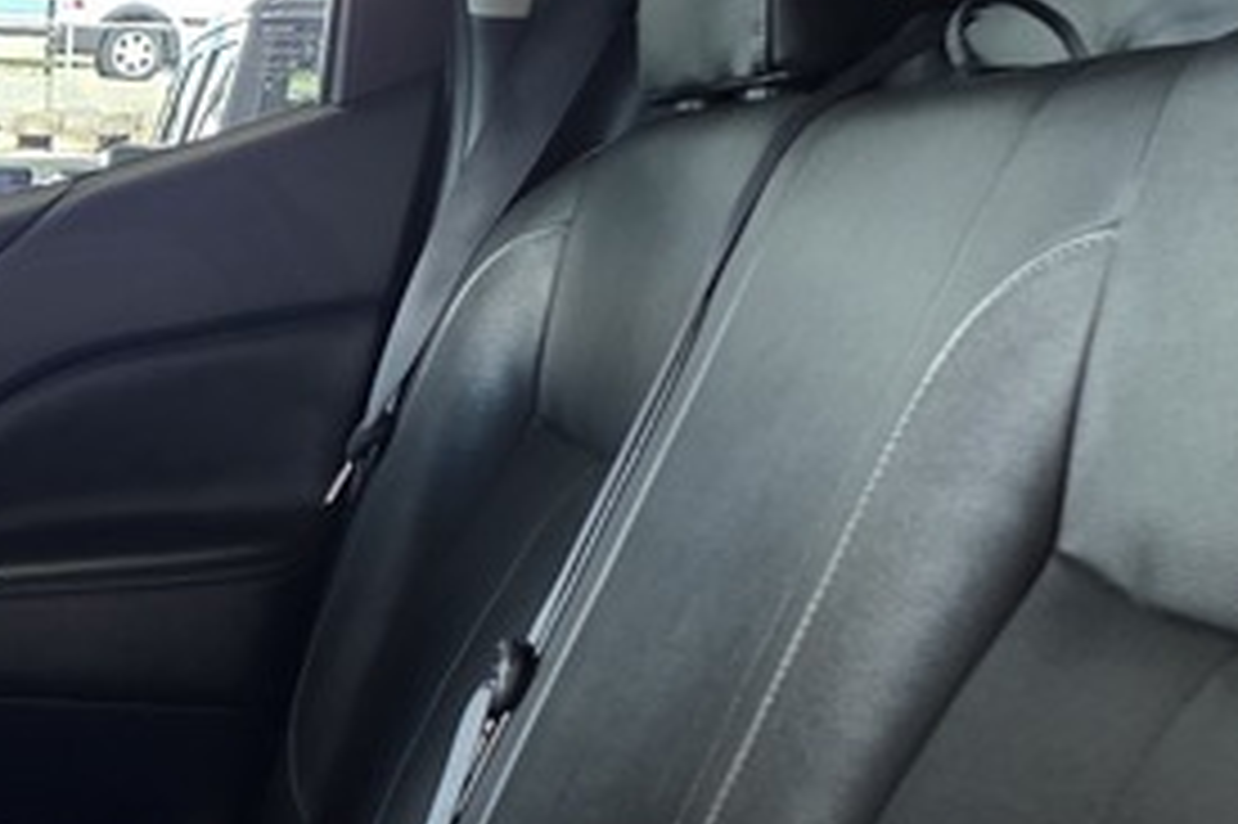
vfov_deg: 15.2
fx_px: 3059
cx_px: -207
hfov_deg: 21.4
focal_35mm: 89
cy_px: 666
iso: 800
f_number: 1.7
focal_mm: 6.25
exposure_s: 1/100
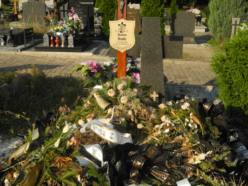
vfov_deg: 26.1
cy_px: 94
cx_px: 126
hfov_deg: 34.4
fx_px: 401
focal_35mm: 56
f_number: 3.5
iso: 100
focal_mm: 11.8
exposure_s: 1/1000
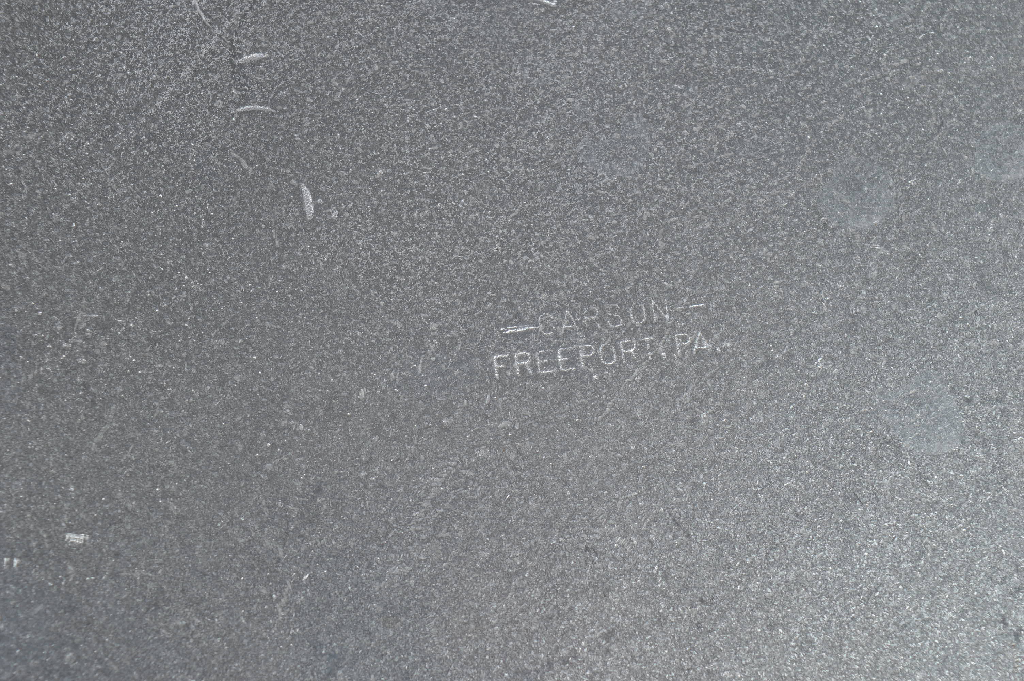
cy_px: 340
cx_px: 512
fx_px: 2345
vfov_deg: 16.5
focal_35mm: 82
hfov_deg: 24.6
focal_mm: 55
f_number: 9
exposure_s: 1/125
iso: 100
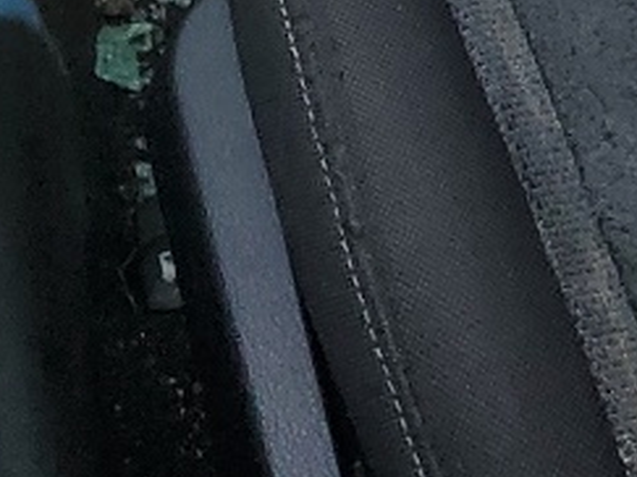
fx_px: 3145
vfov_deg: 7.4
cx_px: 1429
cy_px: -1059
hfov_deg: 10.3
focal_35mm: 171
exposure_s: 1/270
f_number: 1.5
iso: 50
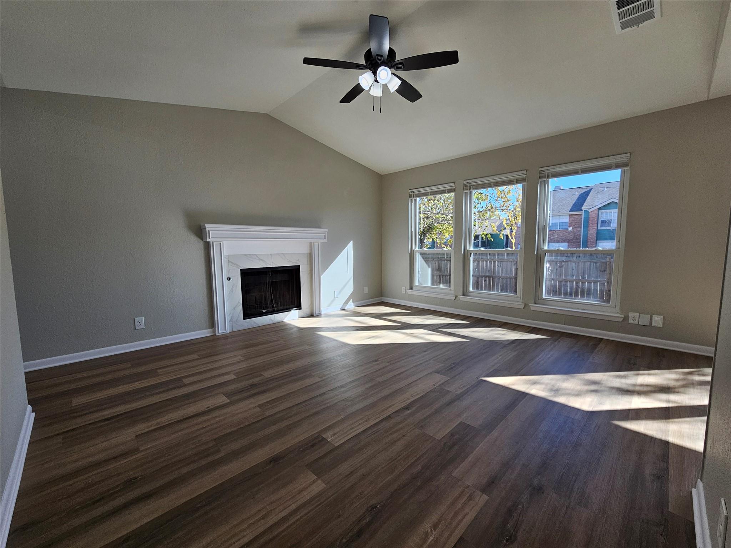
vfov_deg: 89.9
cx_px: 366
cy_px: 274
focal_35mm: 13
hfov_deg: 106.2
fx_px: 275
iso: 80
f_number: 2.2
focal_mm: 2.2
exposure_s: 1/359
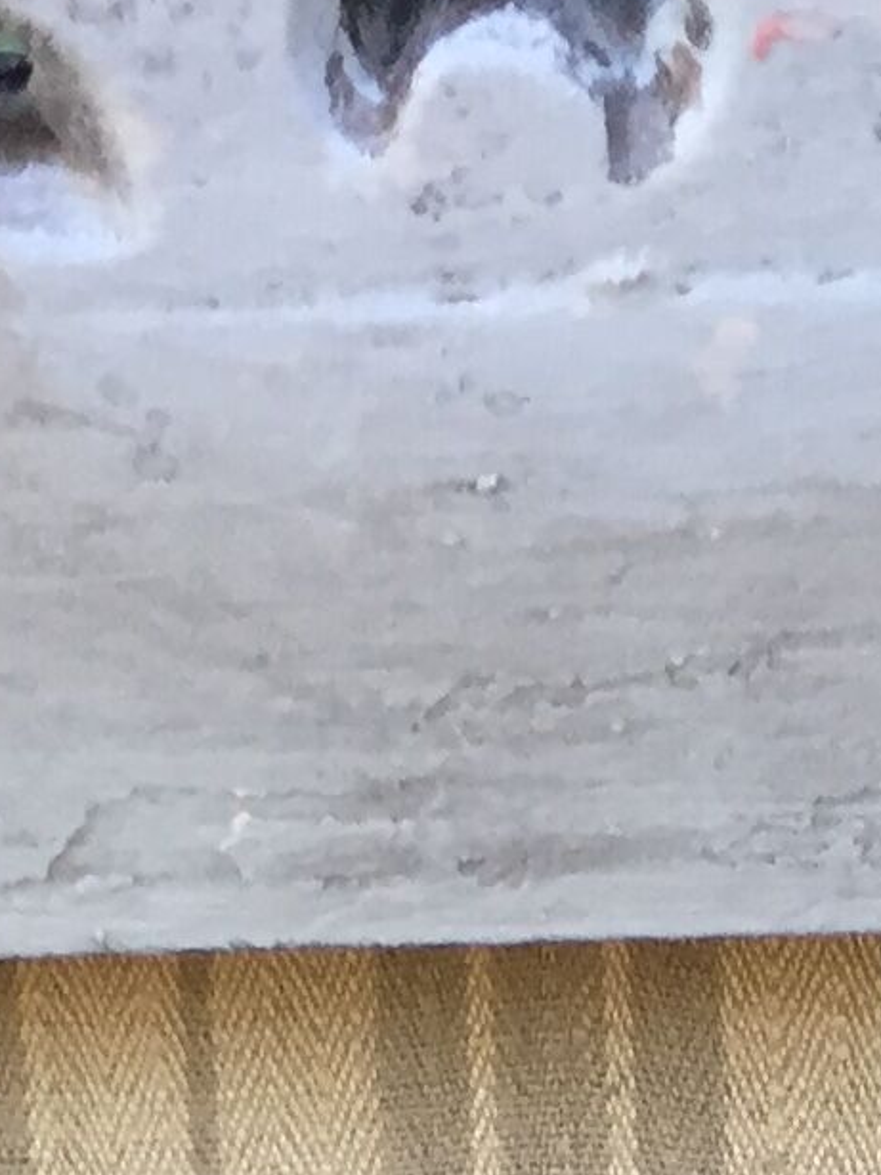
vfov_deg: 11.5
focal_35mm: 154
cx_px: 451
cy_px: 2384
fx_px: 5228
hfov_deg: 9.6
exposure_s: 1/33
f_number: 2.2
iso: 32
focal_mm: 4.15
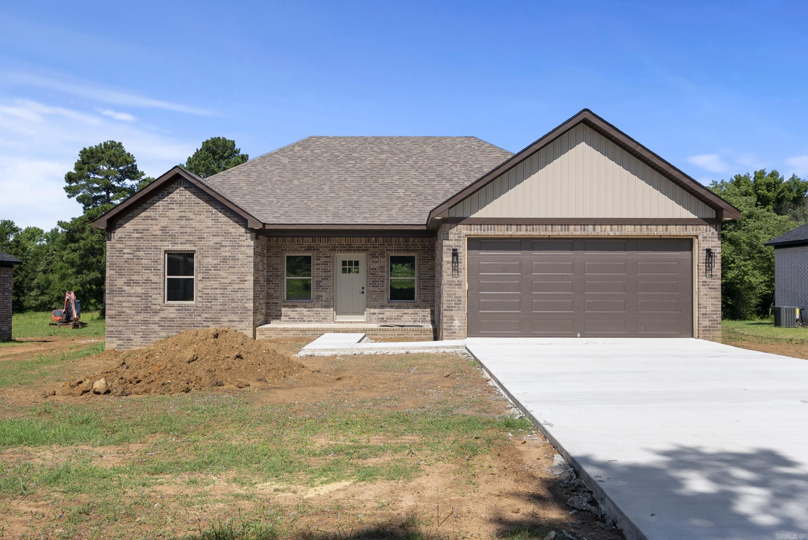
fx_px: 719
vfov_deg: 41.2
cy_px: 270
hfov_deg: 58.7
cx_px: 404
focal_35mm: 32
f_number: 9
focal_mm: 32
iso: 250
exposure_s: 1/320
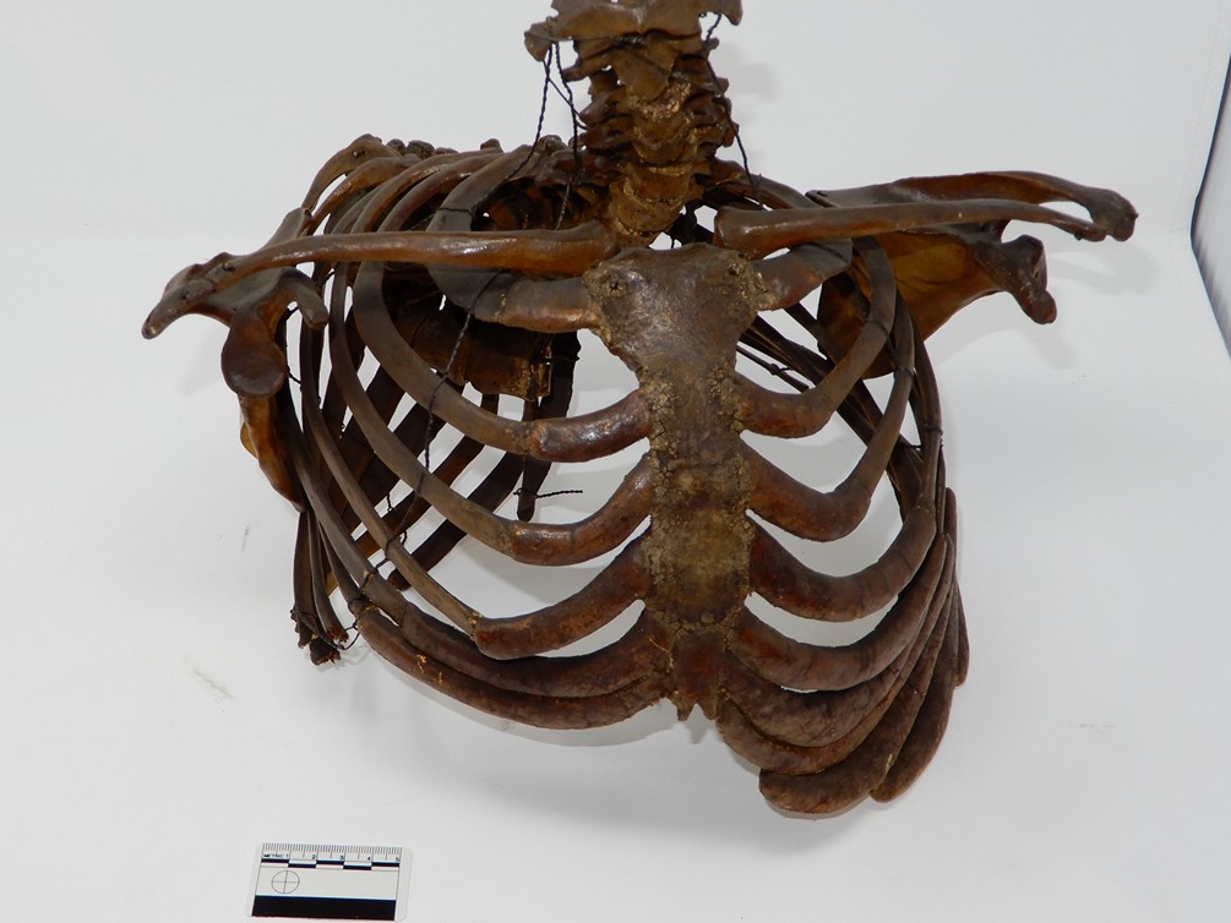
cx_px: 577
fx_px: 1743
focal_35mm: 49
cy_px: 441
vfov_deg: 29.7
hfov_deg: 38.9
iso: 125
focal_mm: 6.8
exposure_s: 1/100
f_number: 4
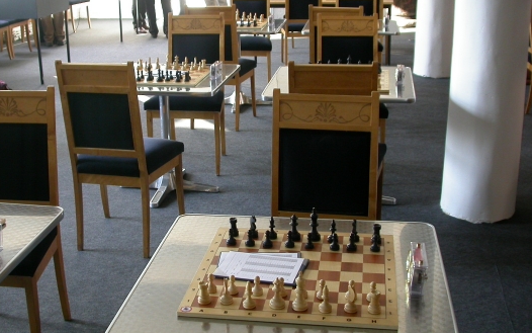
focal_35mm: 49
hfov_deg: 41.0
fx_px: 711
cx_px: 230
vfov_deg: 26.3
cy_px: 152
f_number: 2.6
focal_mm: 7.85
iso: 100
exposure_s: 1/34
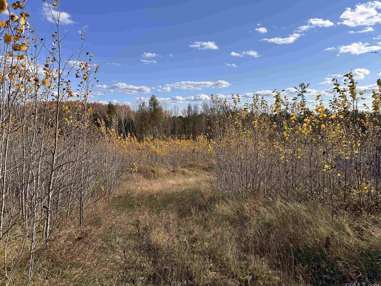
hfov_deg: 69.4
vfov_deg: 54.9
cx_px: 183
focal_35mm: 25
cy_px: 143
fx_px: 275
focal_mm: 6.86
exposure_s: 1/4762
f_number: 1.78
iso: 80
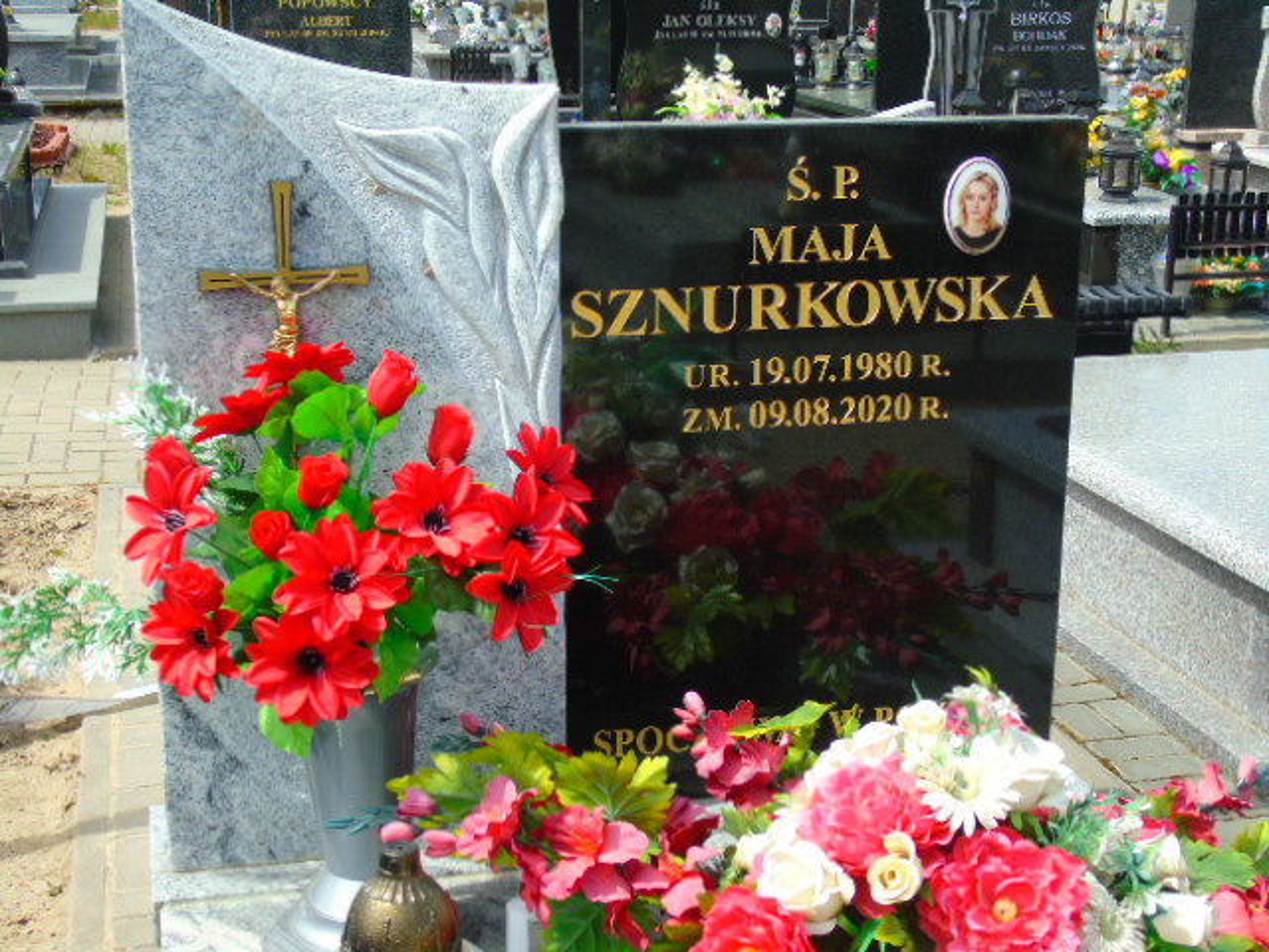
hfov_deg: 35.5
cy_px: 476
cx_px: 634
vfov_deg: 27.0
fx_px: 1980
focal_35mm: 54
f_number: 4.3
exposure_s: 1/400
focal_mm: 9.6
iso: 80
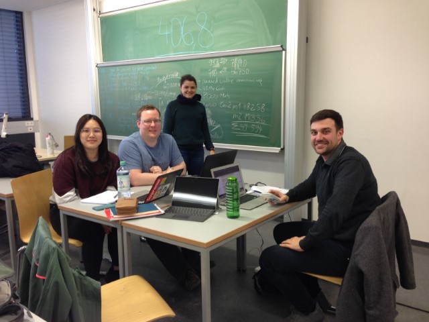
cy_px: 161
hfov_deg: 55.4
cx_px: 214
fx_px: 409
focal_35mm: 33
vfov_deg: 42.9
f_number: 2.4
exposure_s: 1/20
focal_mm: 4.12
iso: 50
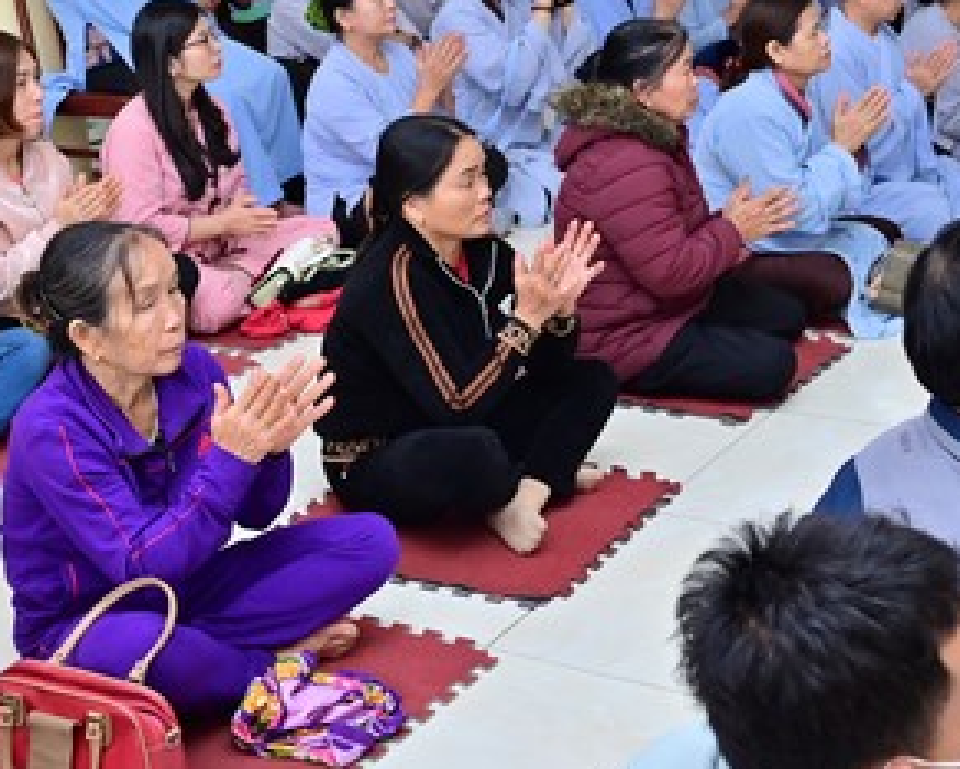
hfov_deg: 29.1
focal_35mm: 65
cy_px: 287
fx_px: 1847
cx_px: 472
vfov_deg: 23.4
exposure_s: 1/160
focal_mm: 31
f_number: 6.3
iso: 1250
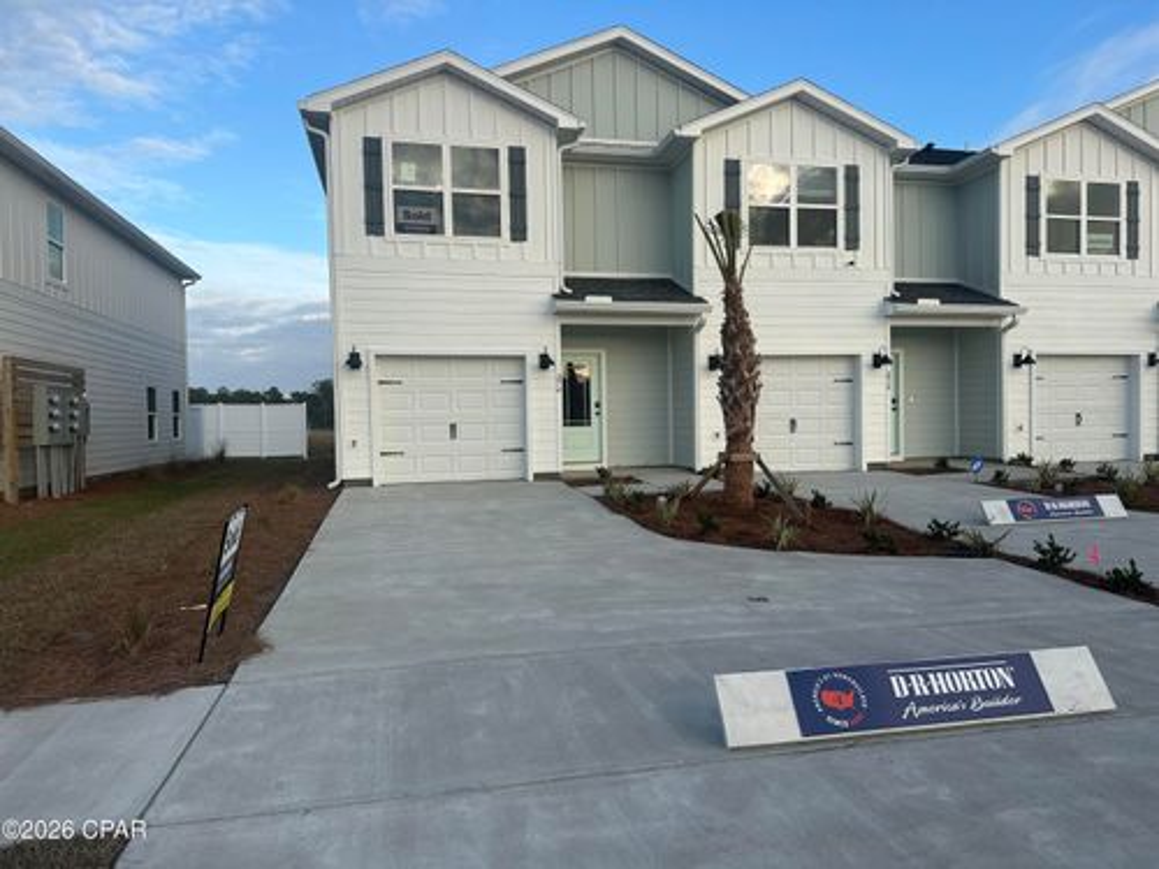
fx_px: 804
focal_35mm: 24
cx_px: 580
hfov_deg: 71.6
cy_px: 434
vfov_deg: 56.8
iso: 80
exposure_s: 1/2155
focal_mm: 6.86
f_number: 1.78
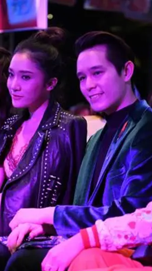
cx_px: 66
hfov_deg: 12.0
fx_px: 723
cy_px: 140
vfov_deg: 21.1
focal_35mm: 101
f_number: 2.8
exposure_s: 1/400
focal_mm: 62
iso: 4000
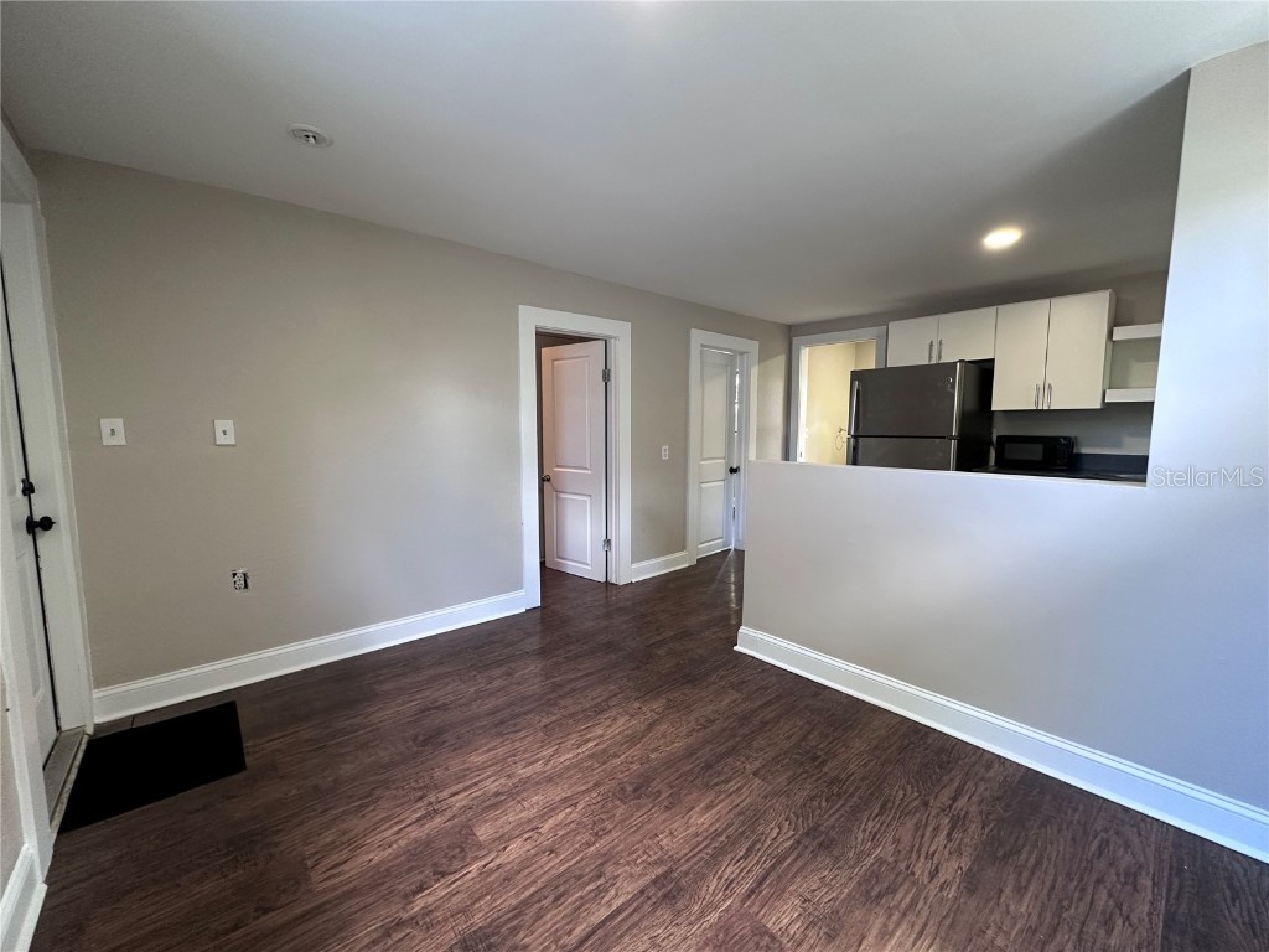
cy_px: 476
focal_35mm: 14
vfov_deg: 85.7
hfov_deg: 102.1
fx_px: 513
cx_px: 634
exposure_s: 1/60
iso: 200
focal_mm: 2.22
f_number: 2.2
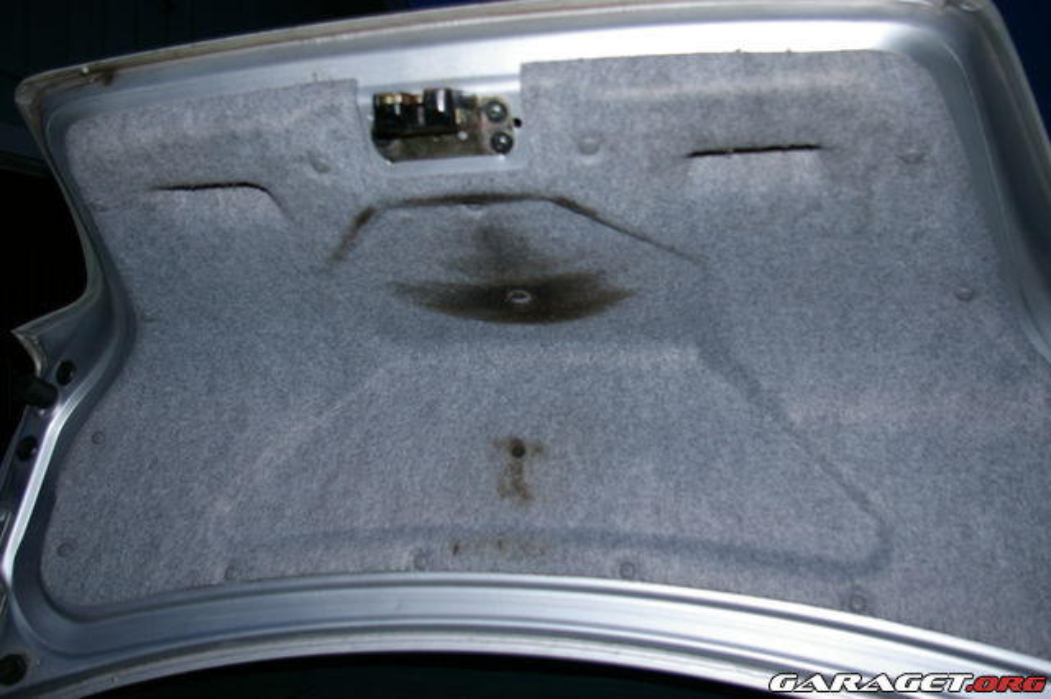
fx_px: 905
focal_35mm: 31
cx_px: 526
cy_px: 350
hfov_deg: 60.3
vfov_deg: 42.3
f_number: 4
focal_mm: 21
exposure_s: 1/125
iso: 200
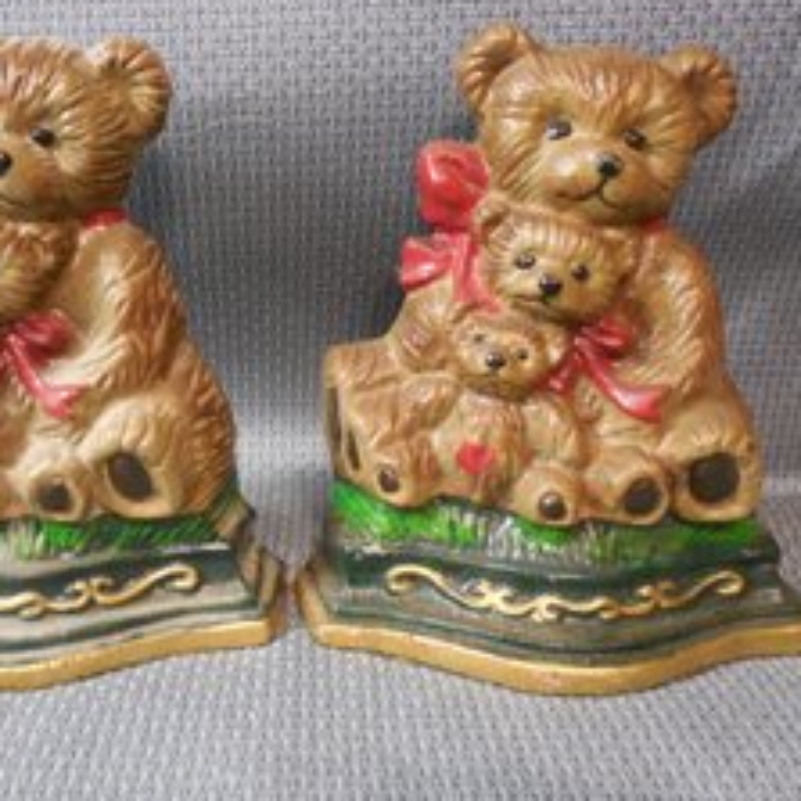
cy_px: 361
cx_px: 300
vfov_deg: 43.8
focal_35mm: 38
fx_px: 995
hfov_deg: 43.5
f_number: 3.5
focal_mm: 5
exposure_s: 1/50
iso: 800
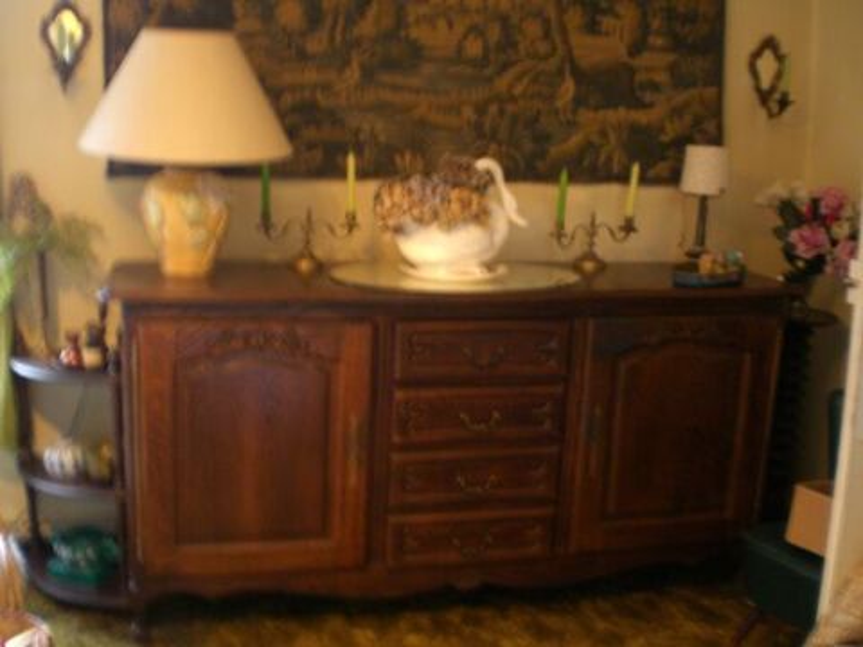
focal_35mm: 38
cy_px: 324
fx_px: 947
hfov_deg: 49.0
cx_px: 432
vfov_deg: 37.7
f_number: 3.1
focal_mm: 6.3
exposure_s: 1/3.33
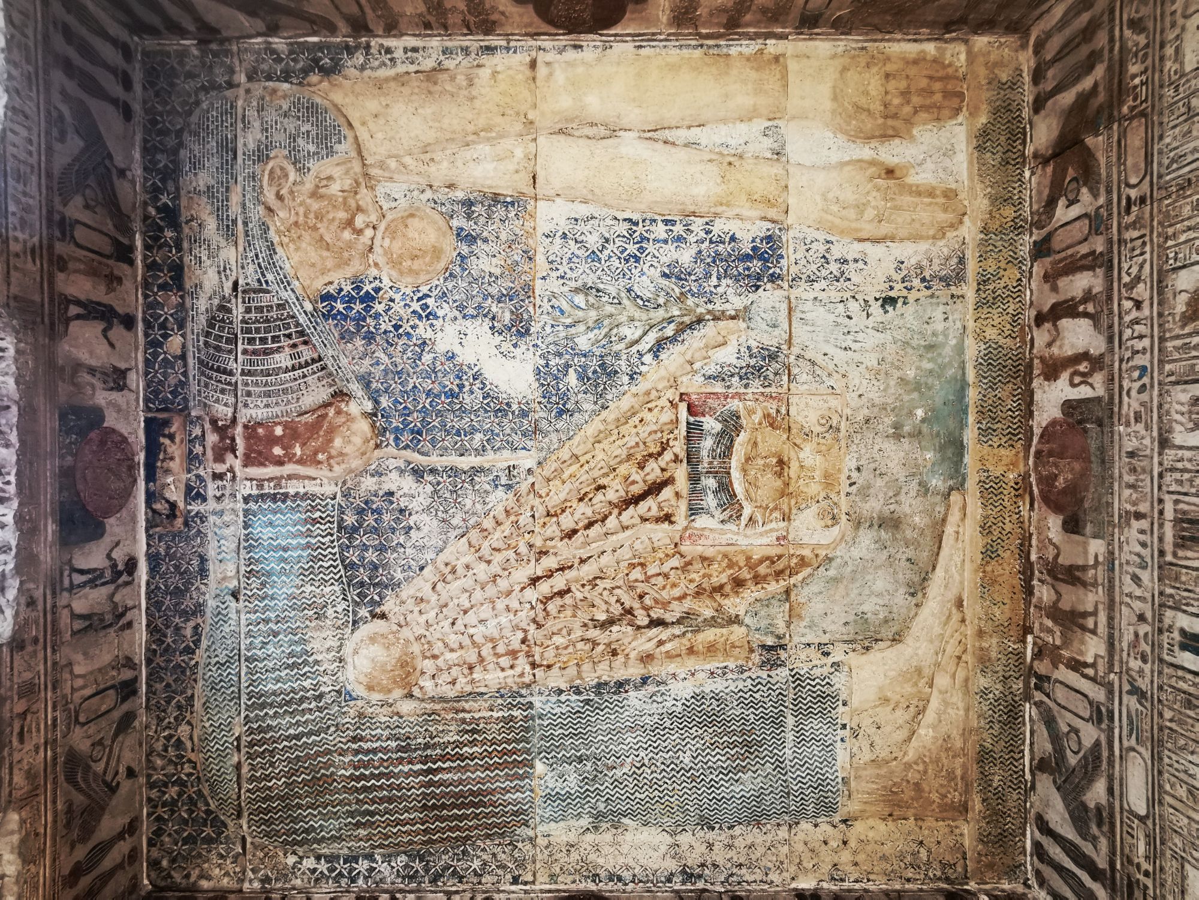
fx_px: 693
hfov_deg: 81.7
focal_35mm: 20
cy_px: 450
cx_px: 600
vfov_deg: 66.0
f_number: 2.2
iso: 250
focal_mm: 2.35
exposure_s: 1/33.3
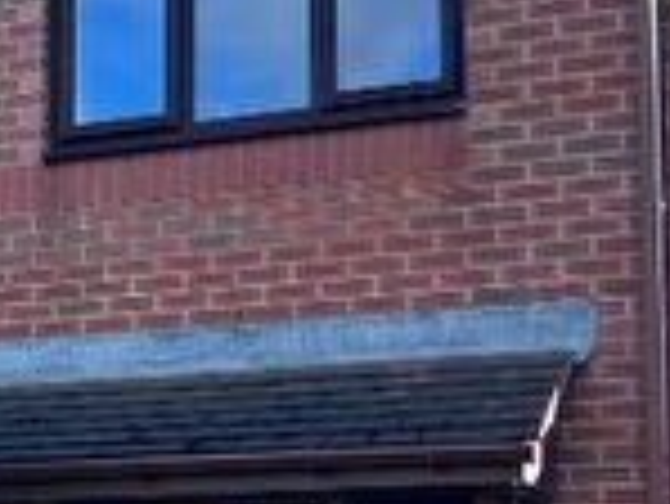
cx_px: -103
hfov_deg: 15.6
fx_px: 2363
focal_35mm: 122
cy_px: 340
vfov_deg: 12.1
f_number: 1.5
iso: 50
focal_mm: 5.7
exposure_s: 1/1377
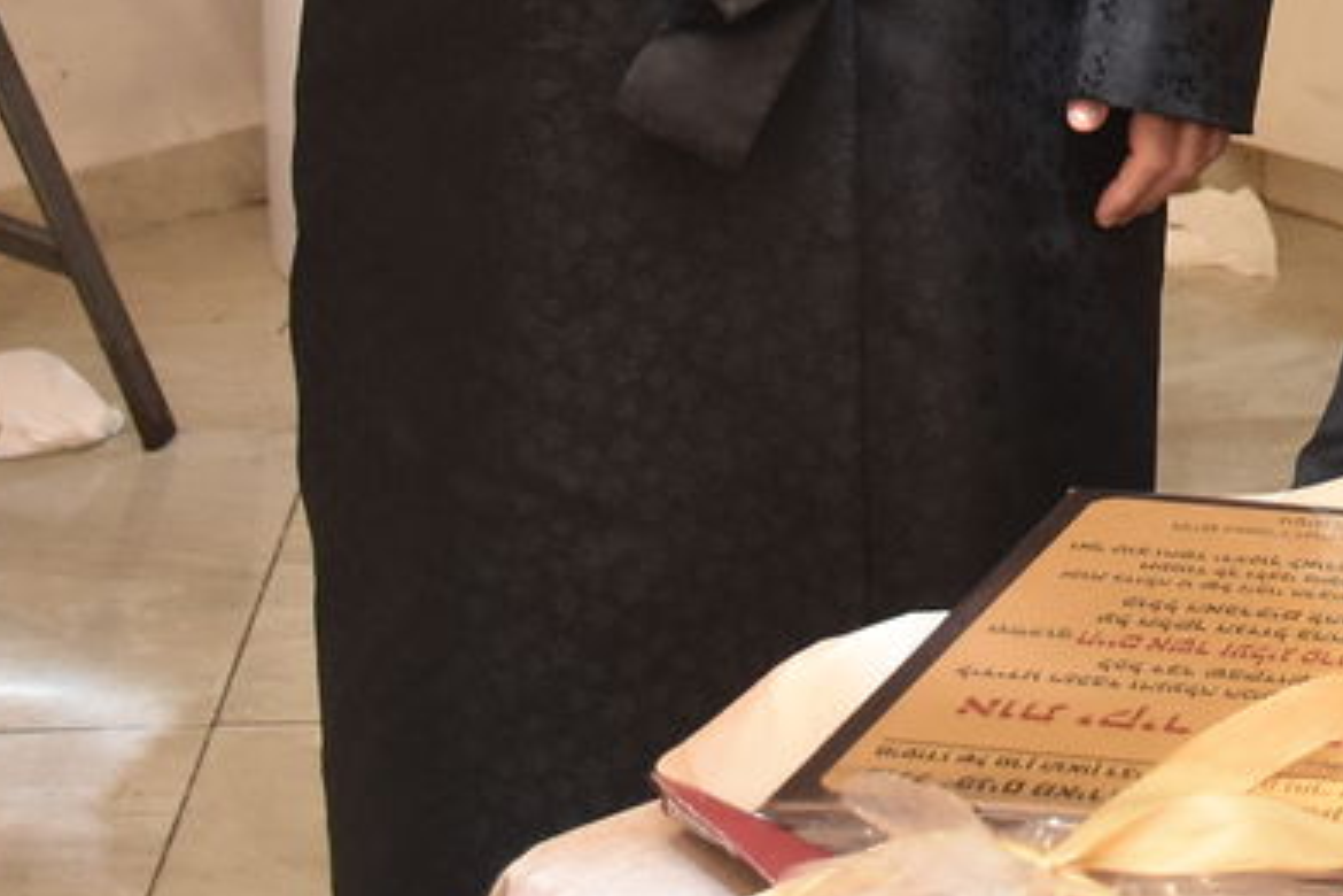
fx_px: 5222
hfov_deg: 14.0
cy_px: -655
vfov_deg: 9.4
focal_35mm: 140
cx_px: 1811
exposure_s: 1/100
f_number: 5.6
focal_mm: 26
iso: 1250
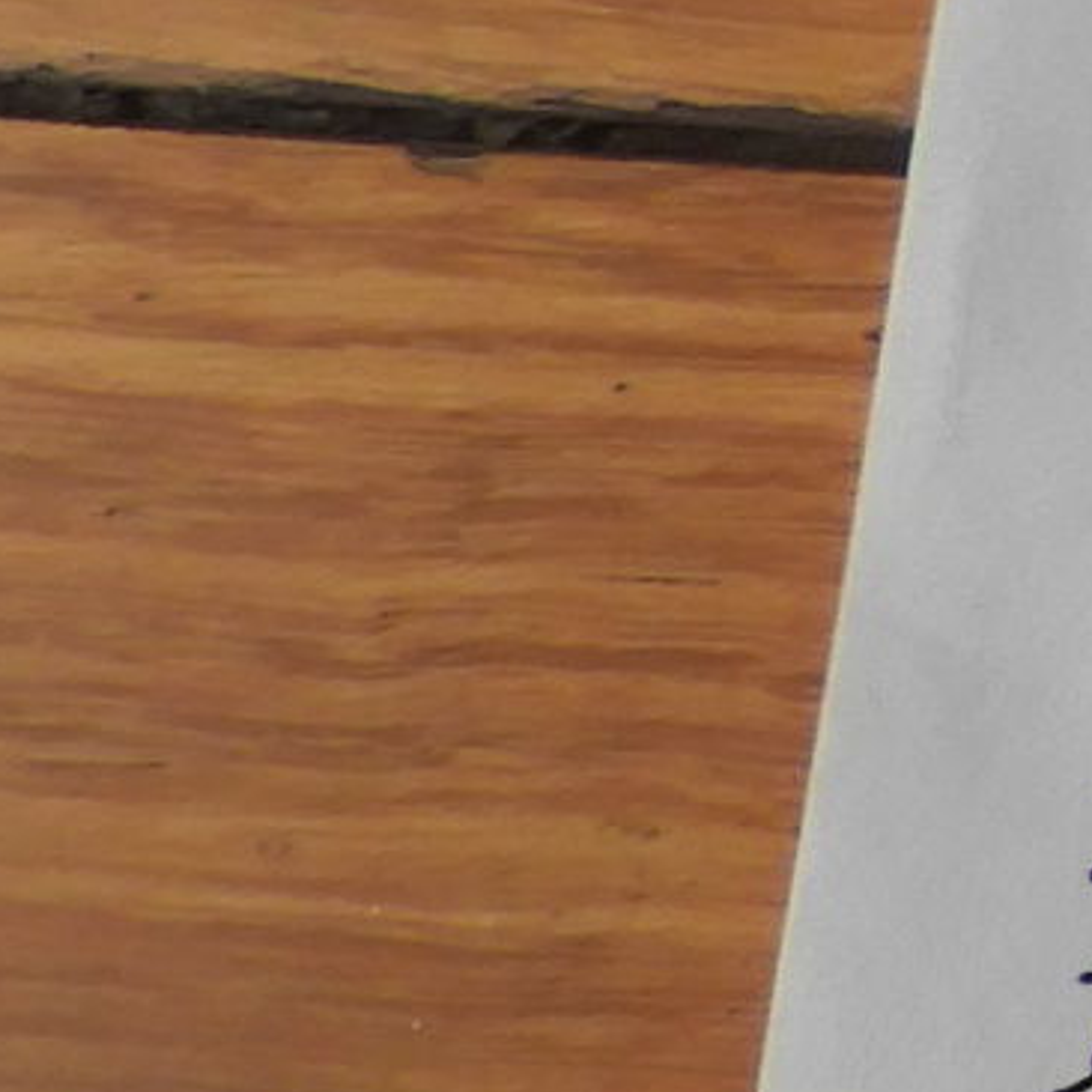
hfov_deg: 6.9
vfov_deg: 8.9
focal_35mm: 189
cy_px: -820
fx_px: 6745
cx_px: 4517
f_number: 3.3
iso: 100
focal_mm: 4.3
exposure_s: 1/250
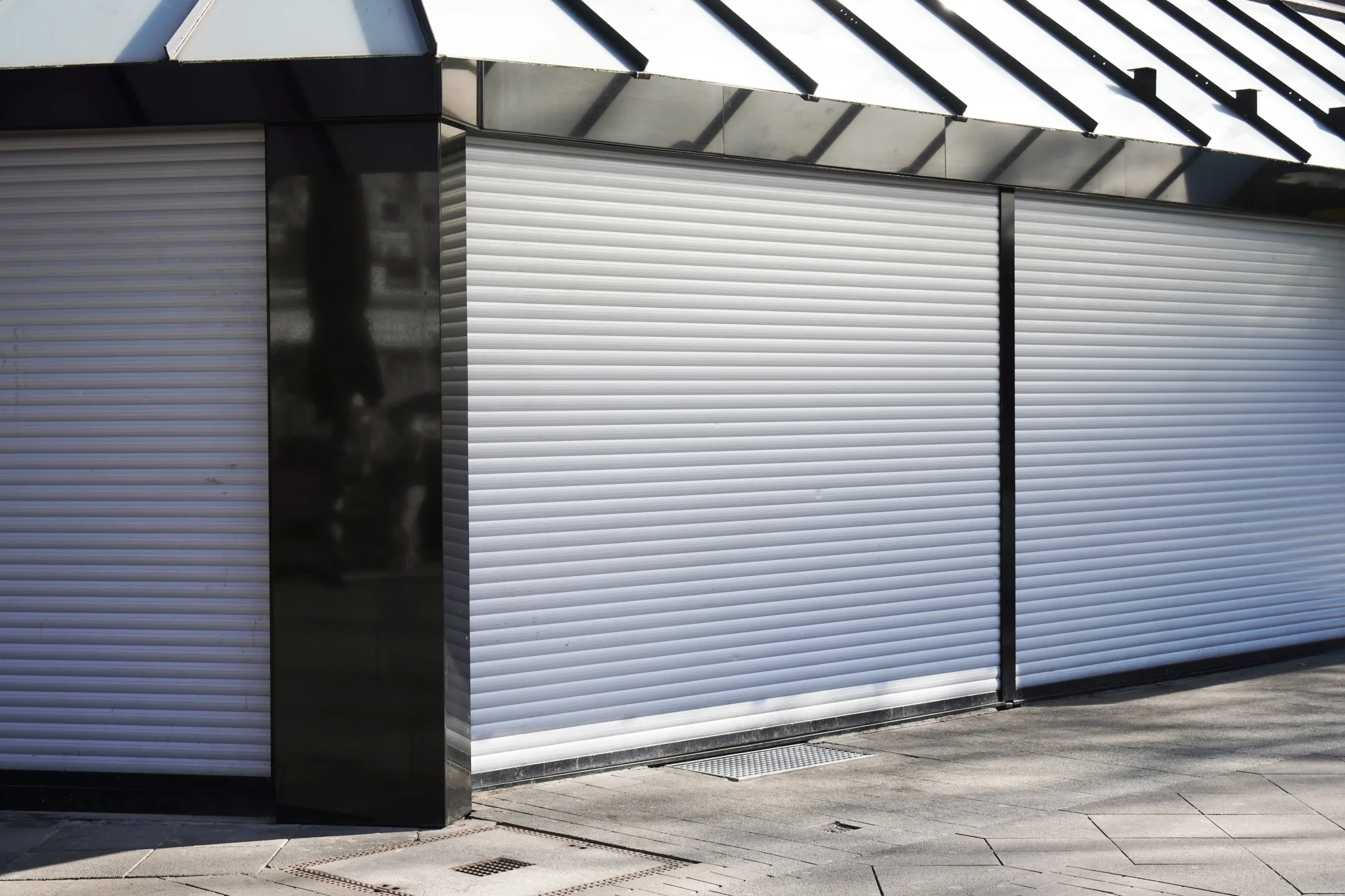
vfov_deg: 23.2
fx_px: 2186
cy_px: 448
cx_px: 672
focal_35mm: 58
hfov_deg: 34.2
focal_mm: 39
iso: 100
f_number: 8
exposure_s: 1/125
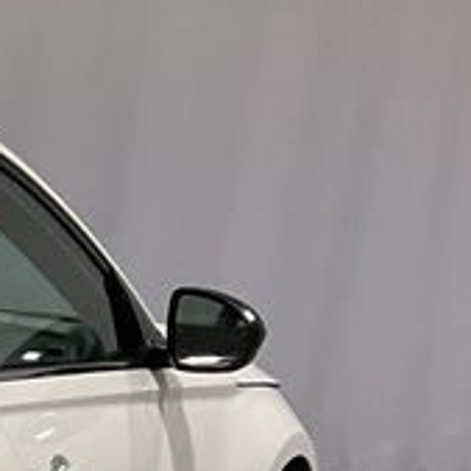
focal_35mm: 146
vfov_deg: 11.3
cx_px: -842
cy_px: 769
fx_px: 2248
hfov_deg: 9.8
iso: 50
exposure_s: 1/100
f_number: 1.8
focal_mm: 3
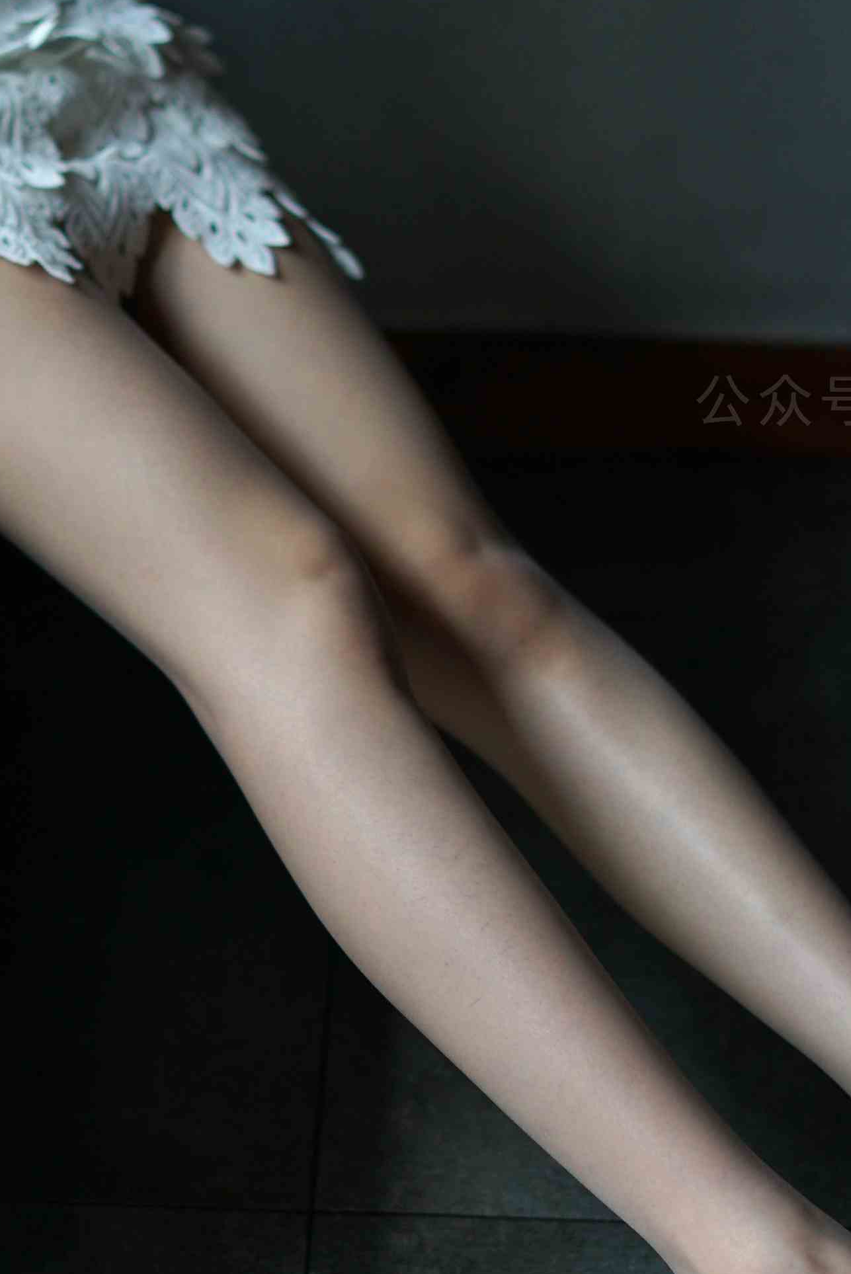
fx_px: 3895
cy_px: 621
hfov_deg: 12.5
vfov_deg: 18.6
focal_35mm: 110
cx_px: 407
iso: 250
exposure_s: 1/1250
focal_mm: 50
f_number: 1.8
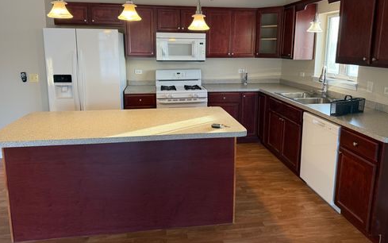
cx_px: 196
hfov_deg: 70.4
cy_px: 95
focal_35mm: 26
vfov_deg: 47.3
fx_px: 275
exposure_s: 1/60
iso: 160
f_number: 1.78
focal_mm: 6.76
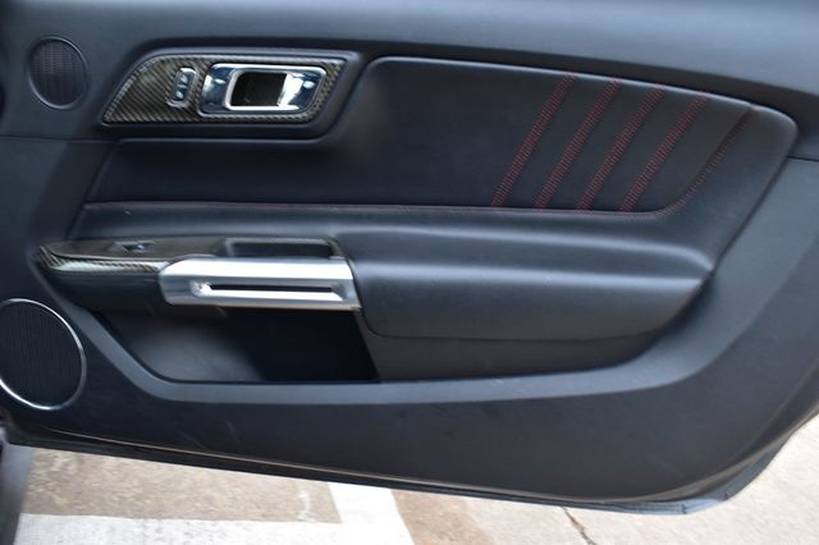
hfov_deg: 57.2
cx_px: 410
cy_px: 272
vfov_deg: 39.9
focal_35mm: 33
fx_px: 750
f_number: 6.3
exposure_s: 1/15
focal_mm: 22
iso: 560
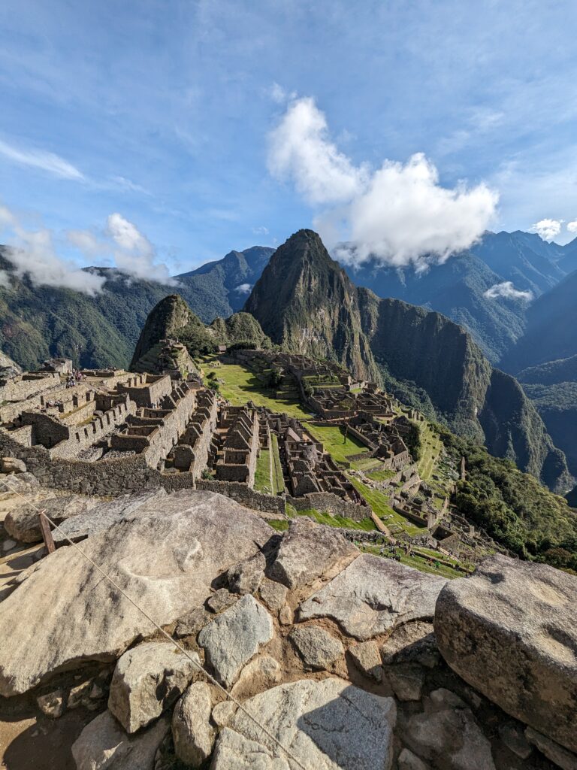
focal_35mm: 16
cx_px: 288
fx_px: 356
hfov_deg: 78.1
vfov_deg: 94.5
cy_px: 385
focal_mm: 2.35
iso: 53
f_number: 2.2
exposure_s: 1/2732
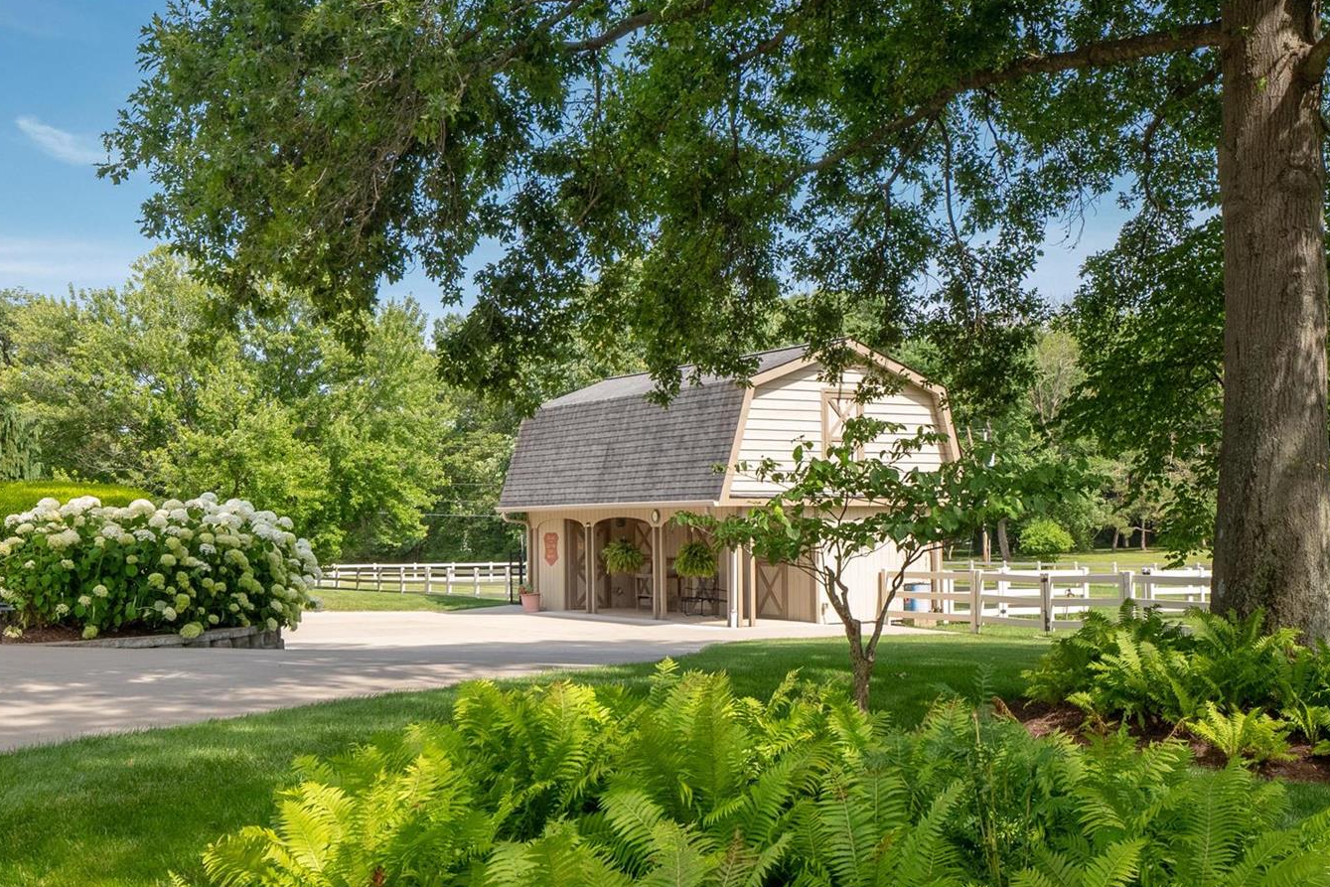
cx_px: 673
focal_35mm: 43
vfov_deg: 31.1
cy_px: 522
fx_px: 1589
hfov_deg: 45.4
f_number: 8
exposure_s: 1/320
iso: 400
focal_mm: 18
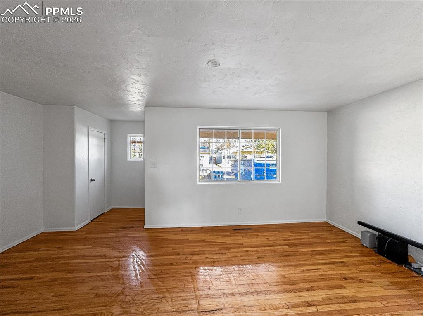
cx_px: 212
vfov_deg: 85.6
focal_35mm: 14
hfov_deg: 102.1
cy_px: 158
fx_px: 171
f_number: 2.2
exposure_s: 1/100
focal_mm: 2.22
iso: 100
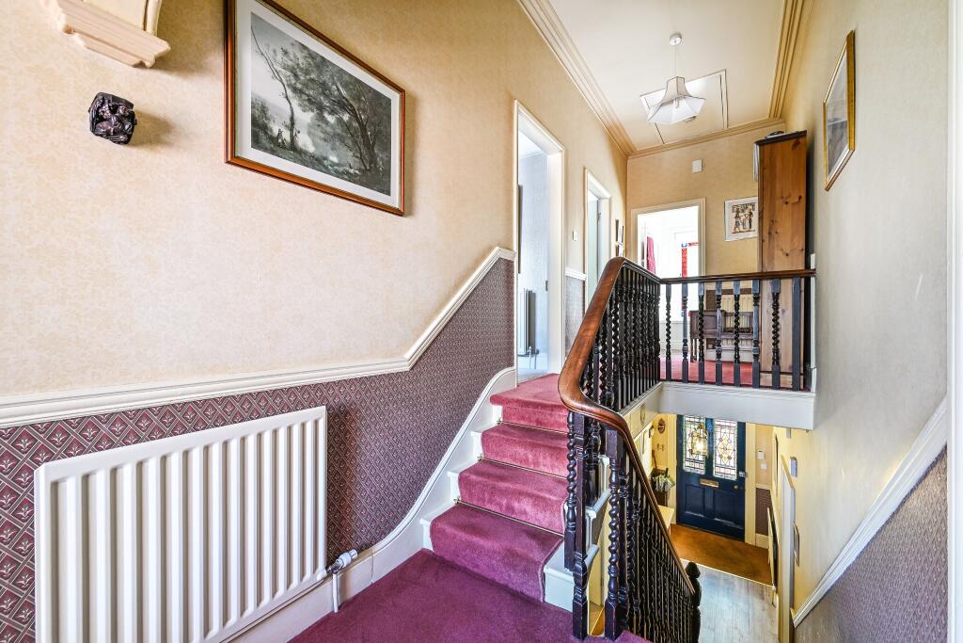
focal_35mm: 14
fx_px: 375
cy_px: 322
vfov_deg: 81.2
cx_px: 482
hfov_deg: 104.2
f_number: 9
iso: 100
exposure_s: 1.3
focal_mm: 14
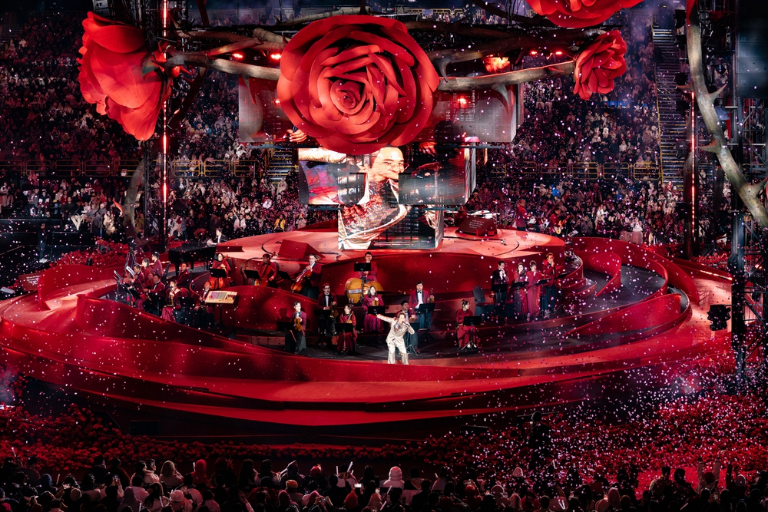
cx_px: 384
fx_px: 1493
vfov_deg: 19.5
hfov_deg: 28.8
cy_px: 256
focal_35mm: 70
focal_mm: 70
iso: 2500
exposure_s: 1/250
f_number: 5
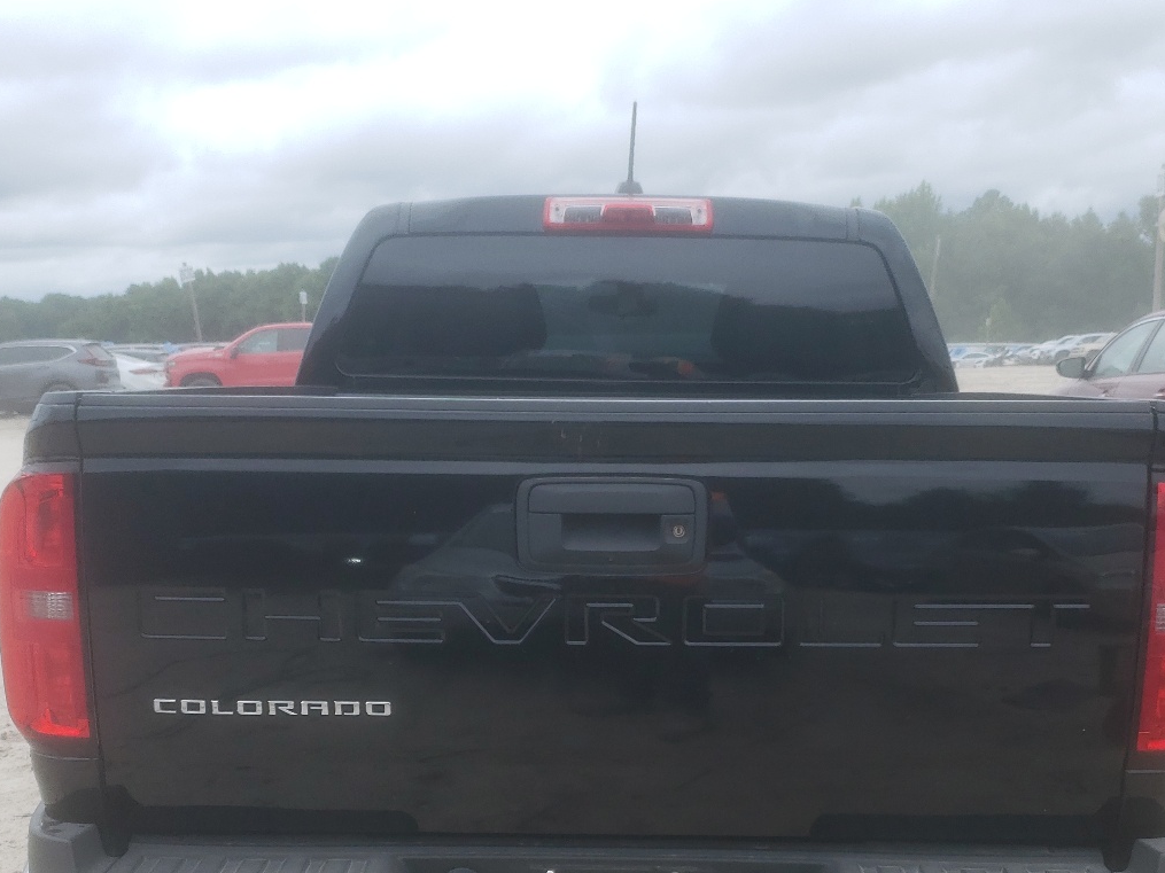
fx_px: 1380
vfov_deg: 34.2
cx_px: 608
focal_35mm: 41
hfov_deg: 45.8
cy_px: 680
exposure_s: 1/1429
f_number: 1.5
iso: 50
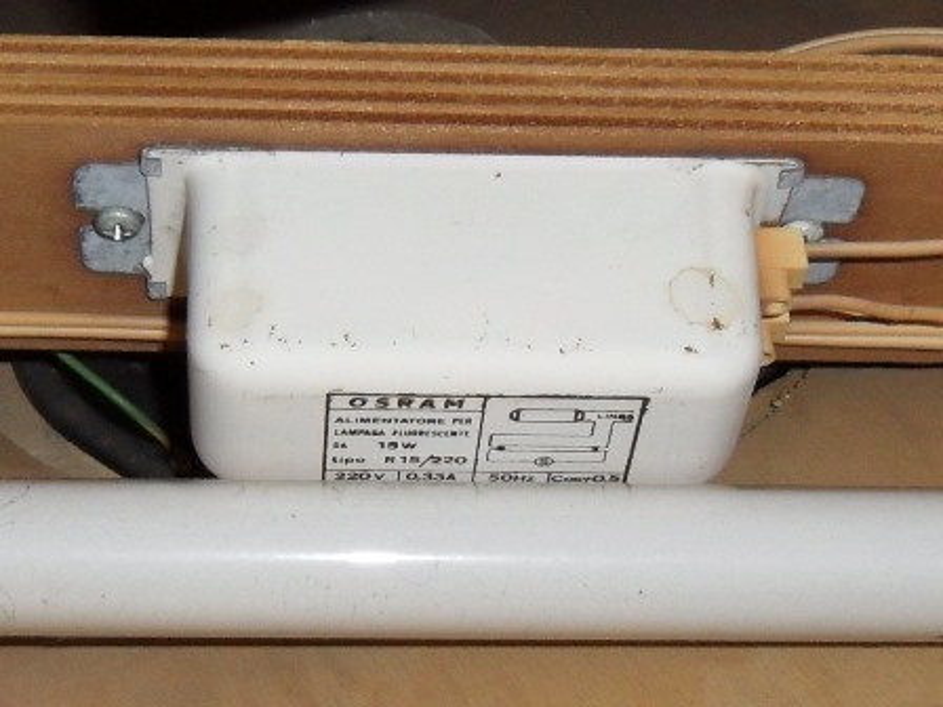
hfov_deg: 63.4
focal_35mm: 28
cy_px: 354
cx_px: 472
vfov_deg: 49.7
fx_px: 763
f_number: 3.4
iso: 200
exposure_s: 1/45
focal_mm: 5
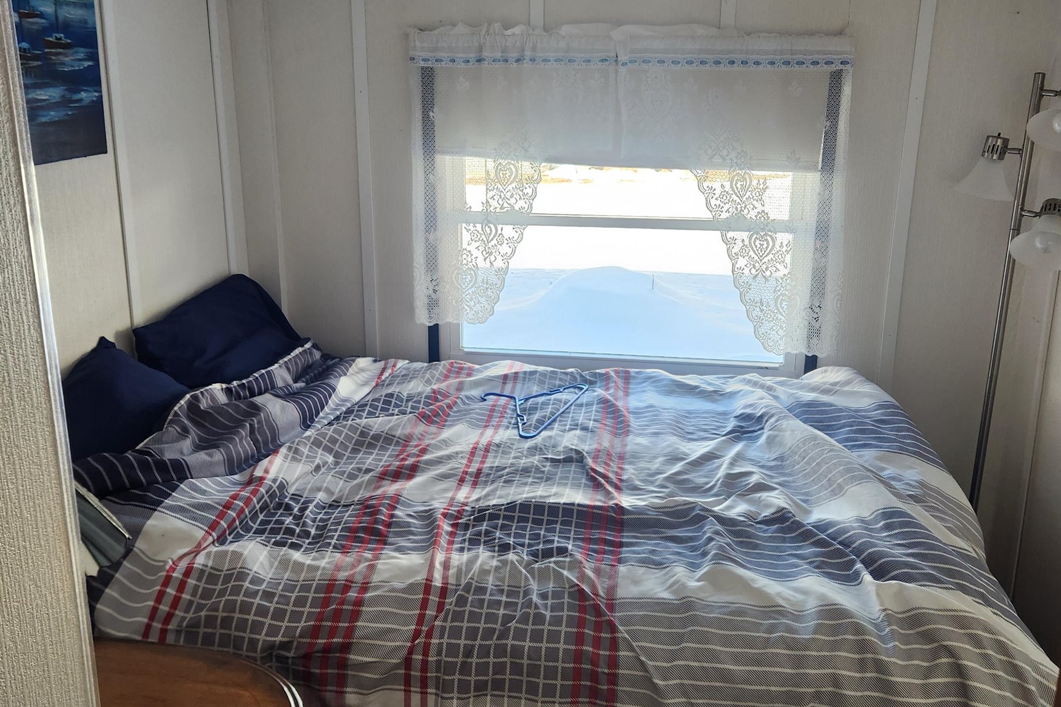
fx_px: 943
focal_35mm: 32
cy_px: 281
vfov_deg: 40.9
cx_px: 531
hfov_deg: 58.7
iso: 200
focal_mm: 5.4
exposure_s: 1/180
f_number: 1.8
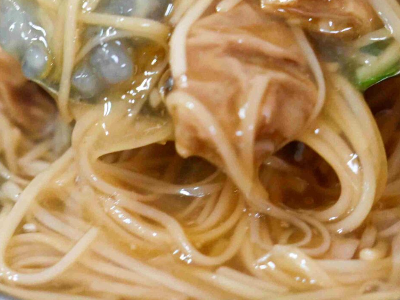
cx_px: 262
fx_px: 2277
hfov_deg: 10.0
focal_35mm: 197
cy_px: 6
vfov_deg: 7.5
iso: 2000
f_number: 3.2
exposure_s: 1/160
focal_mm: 50
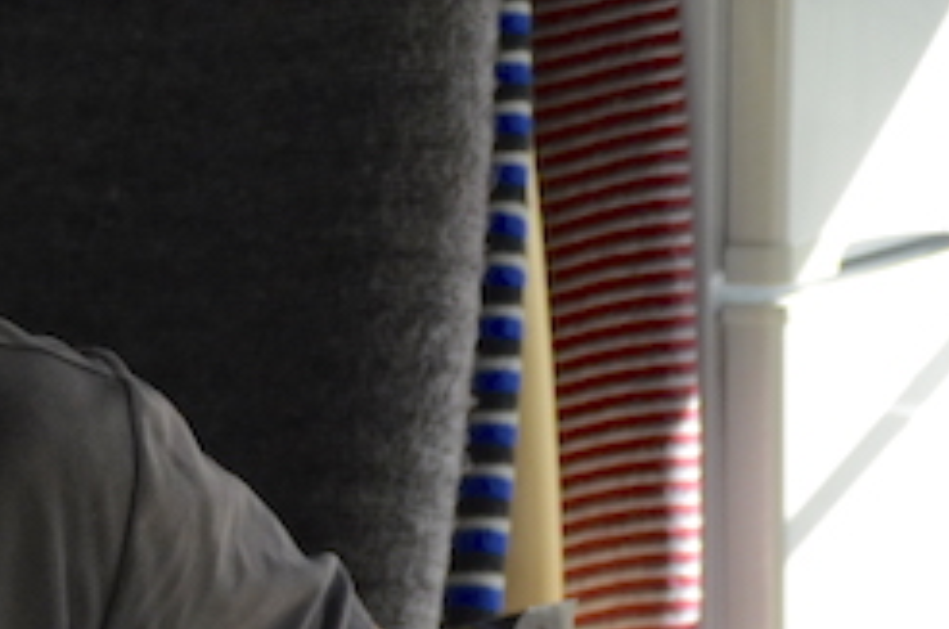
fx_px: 5999
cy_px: 905
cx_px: -382
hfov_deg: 8.9
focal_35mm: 228
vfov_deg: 5.9
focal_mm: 52
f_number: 5
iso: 800
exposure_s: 1/800
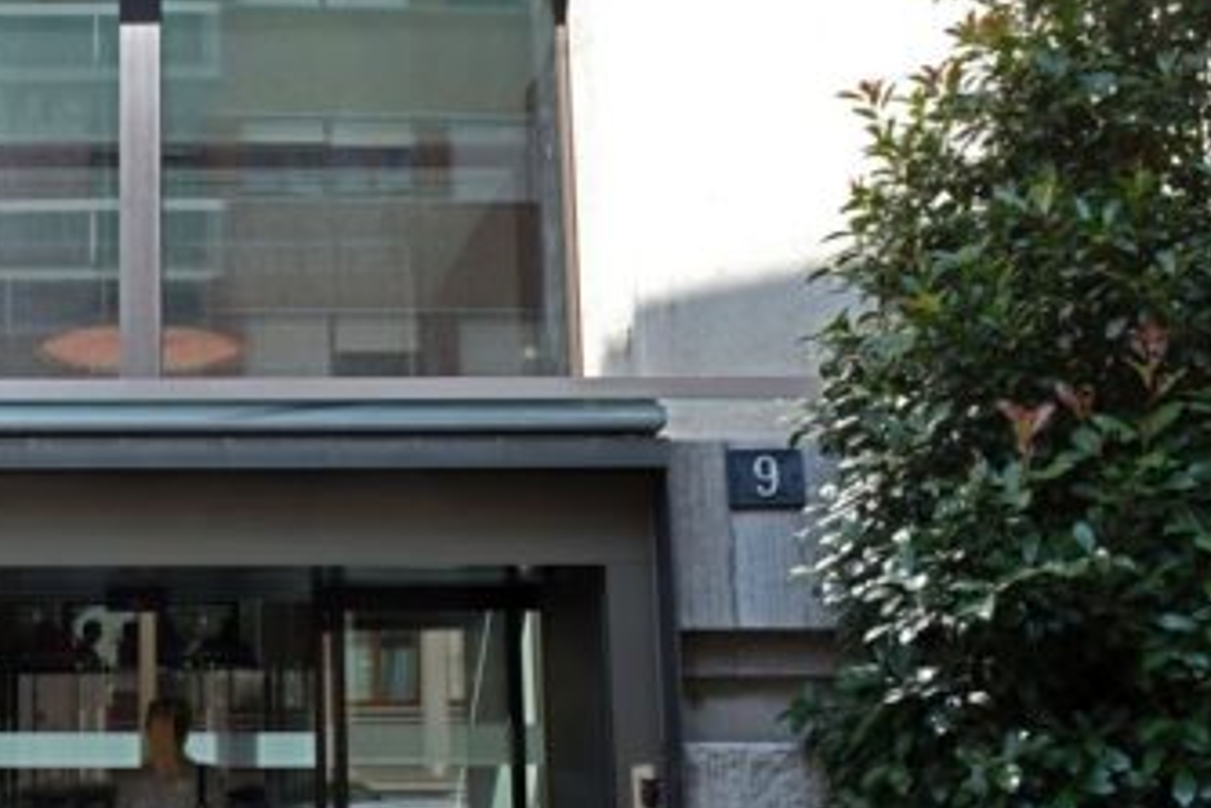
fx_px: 1683
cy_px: 509
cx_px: 134
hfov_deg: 37.2
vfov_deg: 26.9
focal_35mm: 50
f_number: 9
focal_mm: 24
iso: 500
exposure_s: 1/160
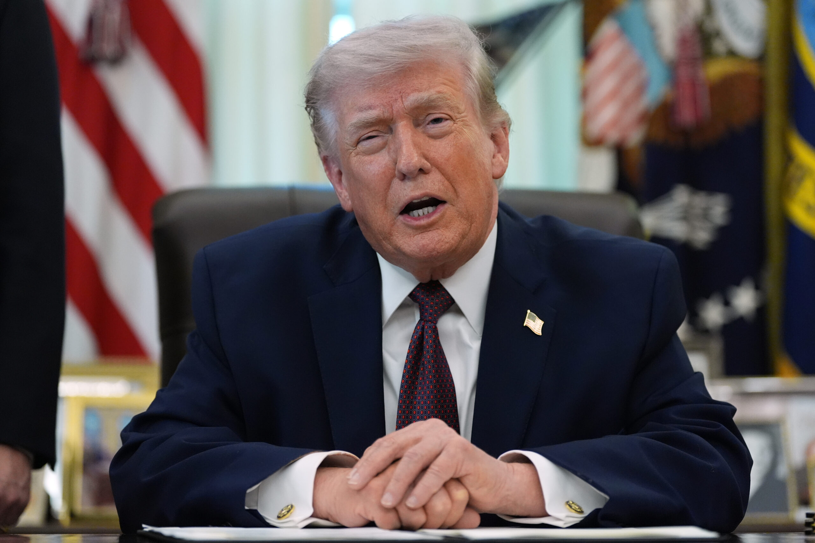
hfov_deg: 17.3
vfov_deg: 11.6
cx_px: 408
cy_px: 272
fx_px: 2671
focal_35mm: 118
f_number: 2.8
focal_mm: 118
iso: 4000
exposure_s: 1/400
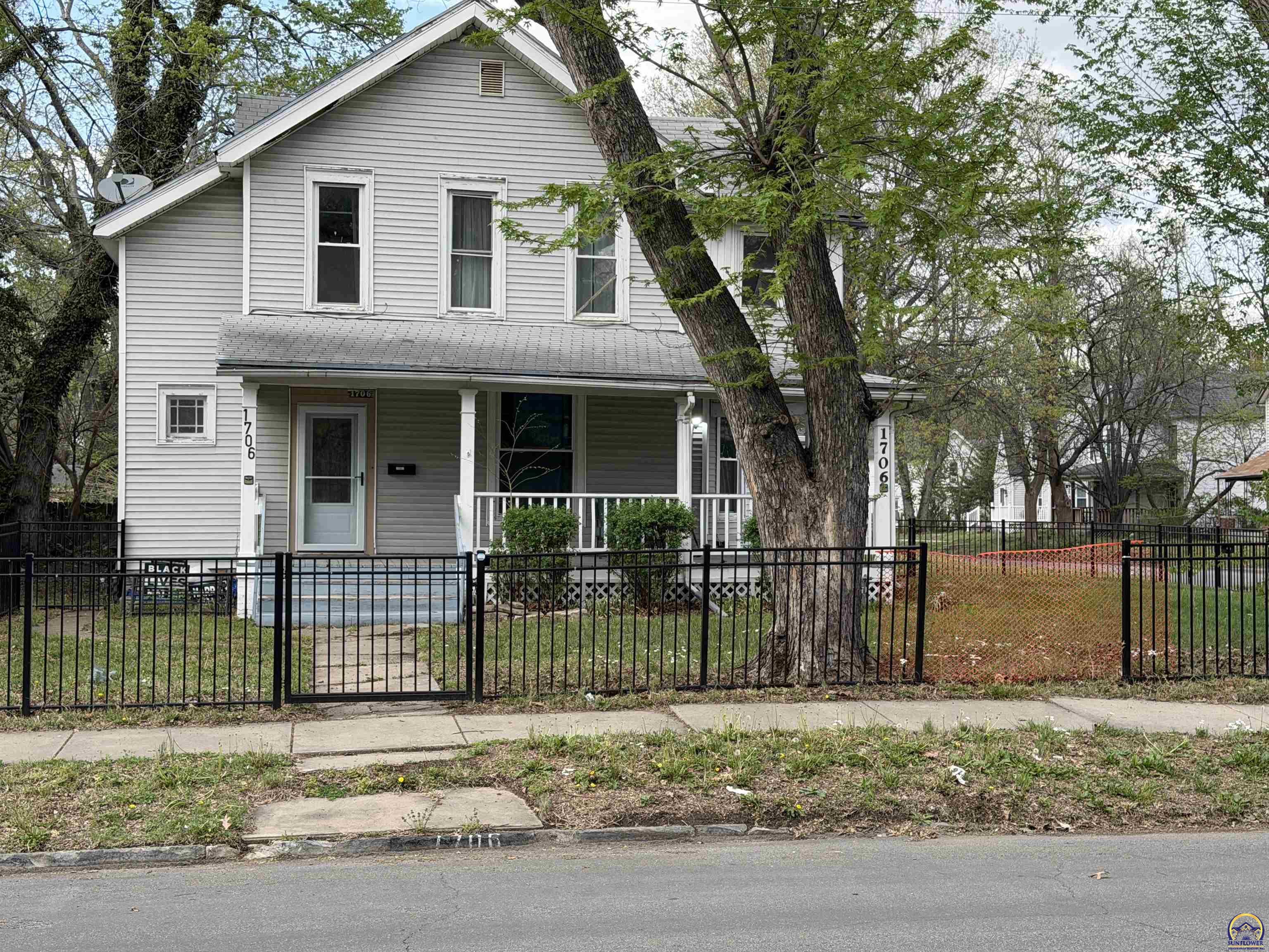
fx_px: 1760
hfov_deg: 39.7
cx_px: 634
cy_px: 476
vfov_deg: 30.3
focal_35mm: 48
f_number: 1.78
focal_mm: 6.76
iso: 80
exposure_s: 1/1307
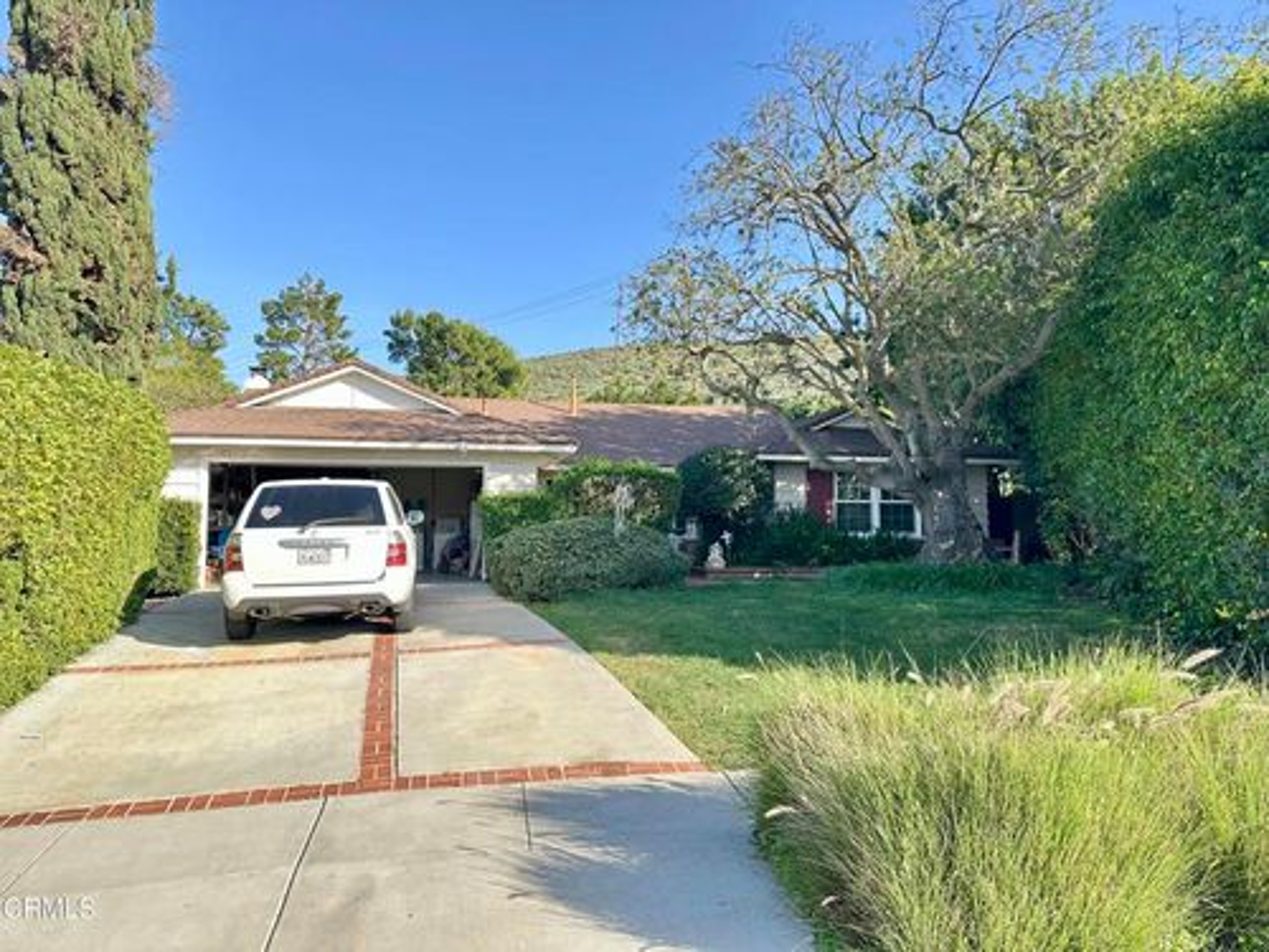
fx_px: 880
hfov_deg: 71.6
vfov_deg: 56.8
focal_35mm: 24
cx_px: 634
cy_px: 476
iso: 80
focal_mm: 6.86
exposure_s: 1/797
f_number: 1.78
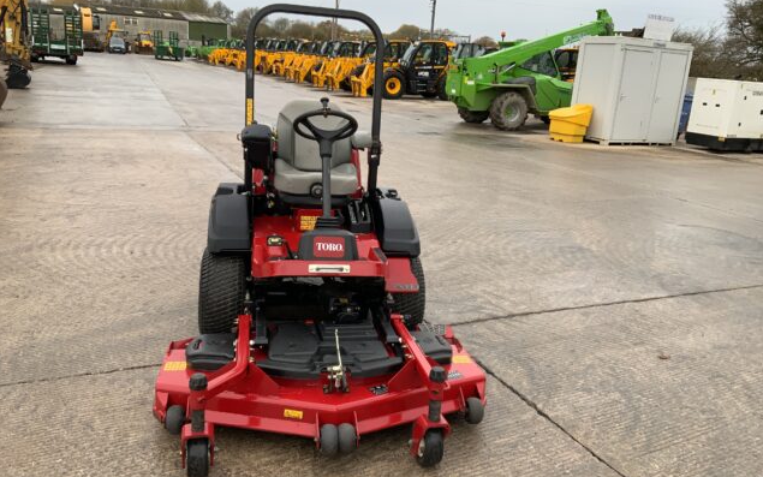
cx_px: 381
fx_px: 645
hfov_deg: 61.2
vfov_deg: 40.6
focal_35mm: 31
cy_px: 238
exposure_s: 1/238
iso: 16
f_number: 1.8
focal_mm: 3
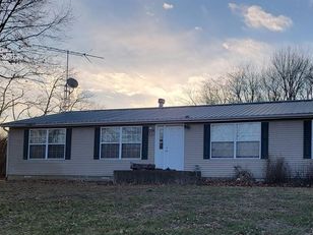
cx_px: 222
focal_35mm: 39
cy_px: 158
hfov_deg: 46.7
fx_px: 353
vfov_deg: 36.4
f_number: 1.8
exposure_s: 1/340
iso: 16
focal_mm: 6.7
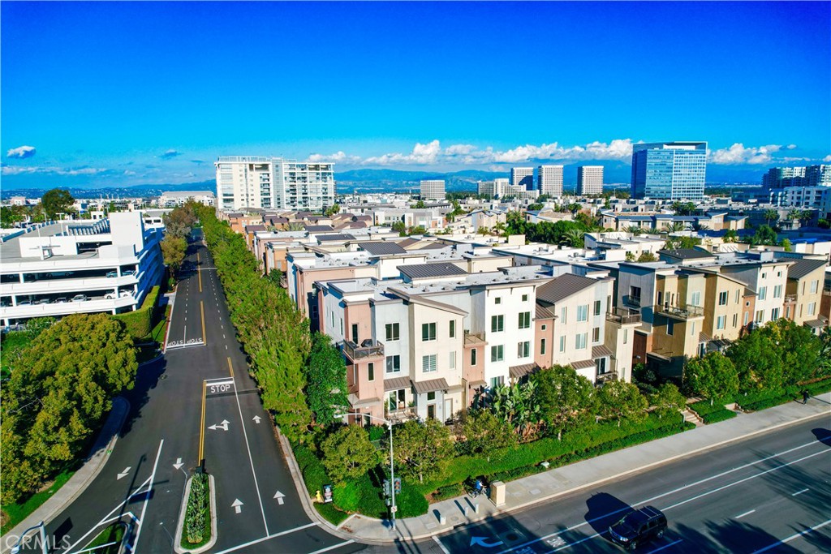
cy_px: 277
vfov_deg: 57.2
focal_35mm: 22
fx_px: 508
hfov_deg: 78.6
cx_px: 416
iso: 100
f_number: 2.8
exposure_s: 1/2500
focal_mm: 8.38
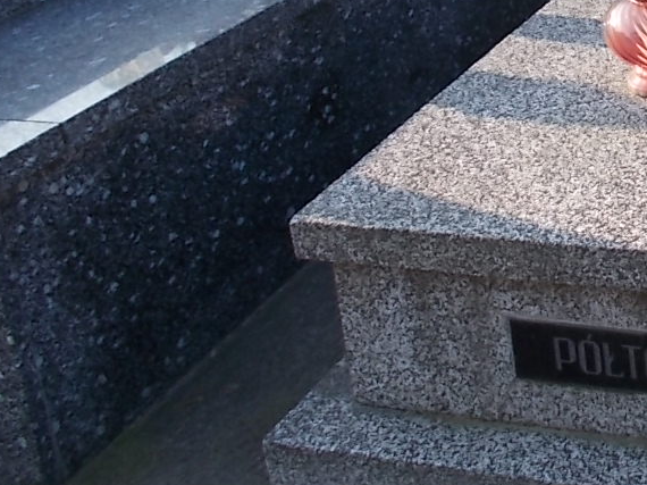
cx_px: 748
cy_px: -70
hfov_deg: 24.5
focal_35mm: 73
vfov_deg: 19.2
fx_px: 1364
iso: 80
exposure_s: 1/250
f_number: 3.2
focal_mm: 4.6
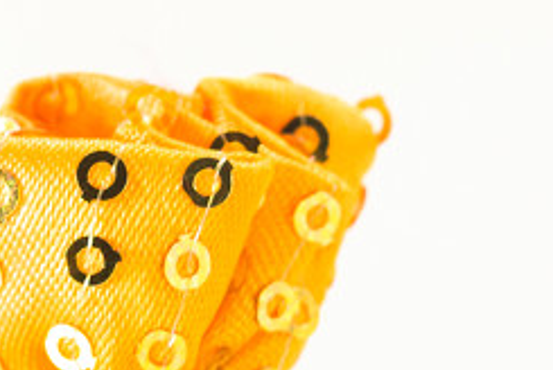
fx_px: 7228
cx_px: 420
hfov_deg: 4.4
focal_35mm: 470
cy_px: 705
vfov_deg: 2.9
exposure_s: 1/125
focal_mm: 90
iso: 500
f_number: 8
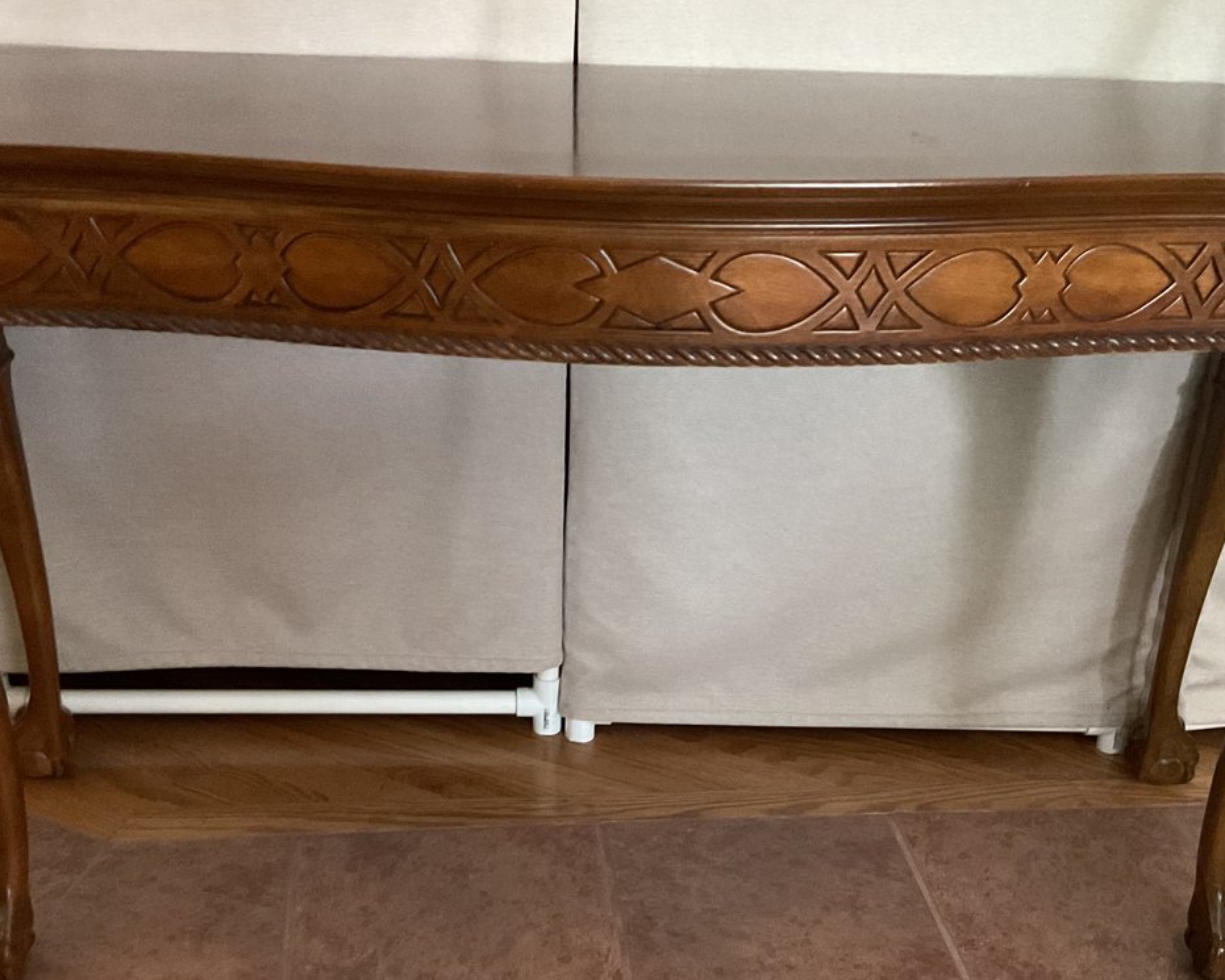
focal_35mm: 46
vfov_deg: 32.5
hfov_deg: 40.3
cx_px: 614
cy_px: 657
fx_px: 1668
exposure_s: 1/30
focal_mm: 3
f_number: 1.8
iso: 500
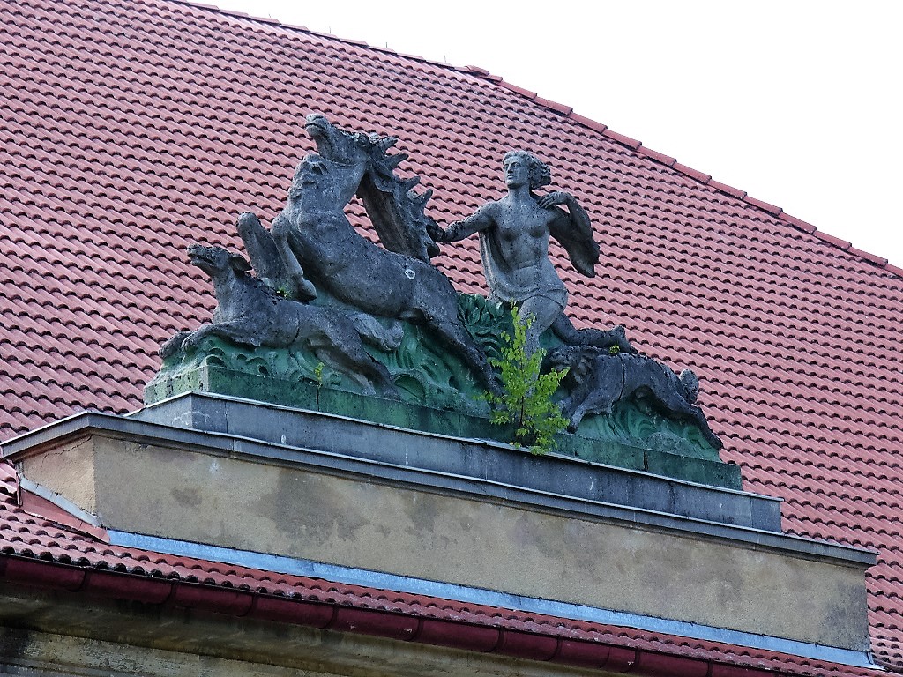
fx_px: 5791
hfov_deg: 8.9
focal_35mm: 222
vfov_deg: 6.7
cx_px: 452
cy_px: 338
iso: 80
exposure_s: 1/125
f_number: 4.5
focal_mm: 36.6
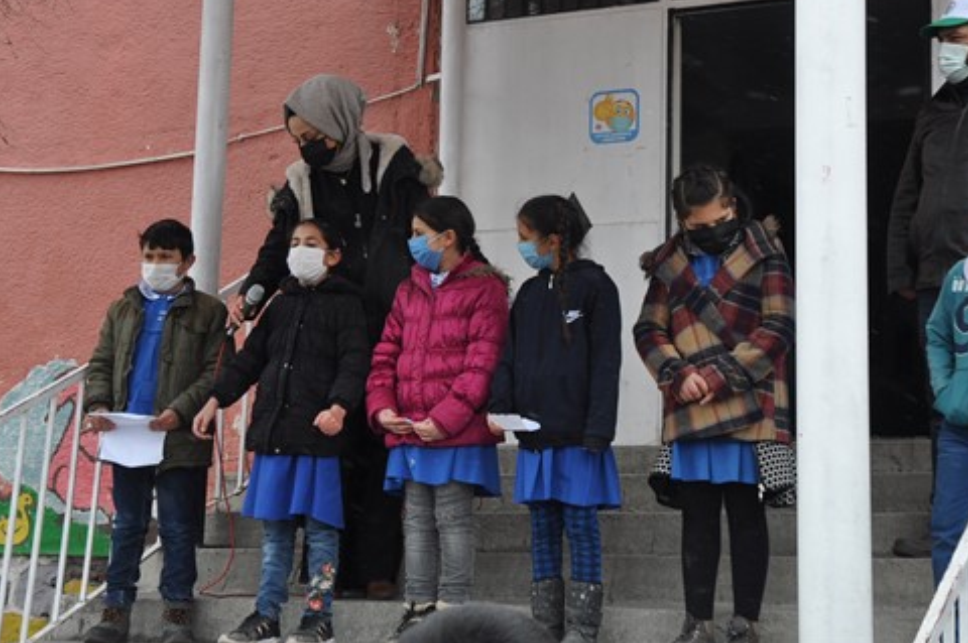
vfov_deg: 19.6
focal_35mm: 69
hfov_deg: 29.3
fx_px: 1853
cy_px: 214
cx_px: 522
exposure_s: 1/160
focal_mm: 34
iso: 200
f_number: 6.3
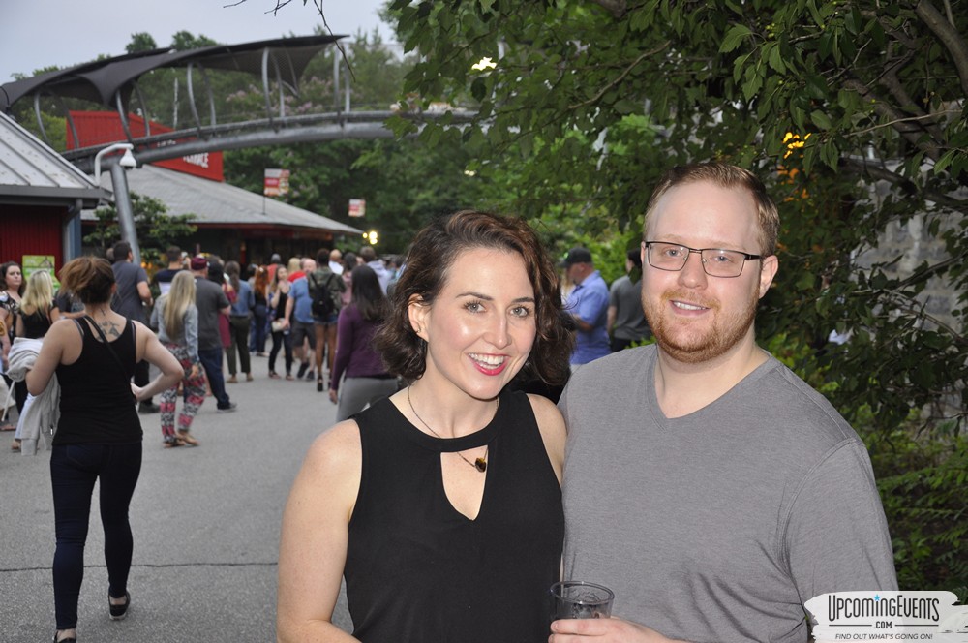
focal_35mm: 48
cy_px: 322
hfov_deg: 41.2
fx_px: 1289
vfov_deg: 28.0
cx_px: 484
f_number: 4.2
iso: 400
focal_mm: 32
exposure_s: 1/60
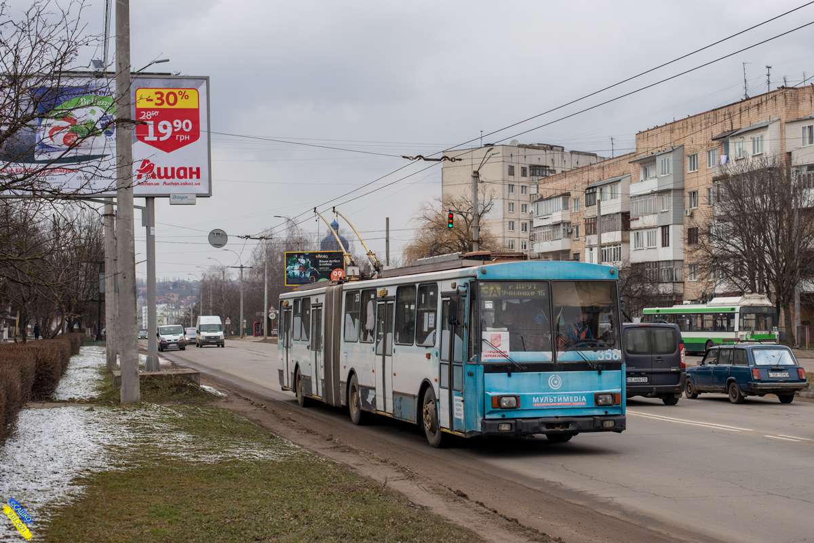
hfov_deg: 39.6
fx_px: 1131
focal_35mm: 50
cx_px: 407
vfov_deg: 27.0
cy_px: 272
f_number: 4.5
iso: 100
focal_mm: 50
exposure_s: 1/500
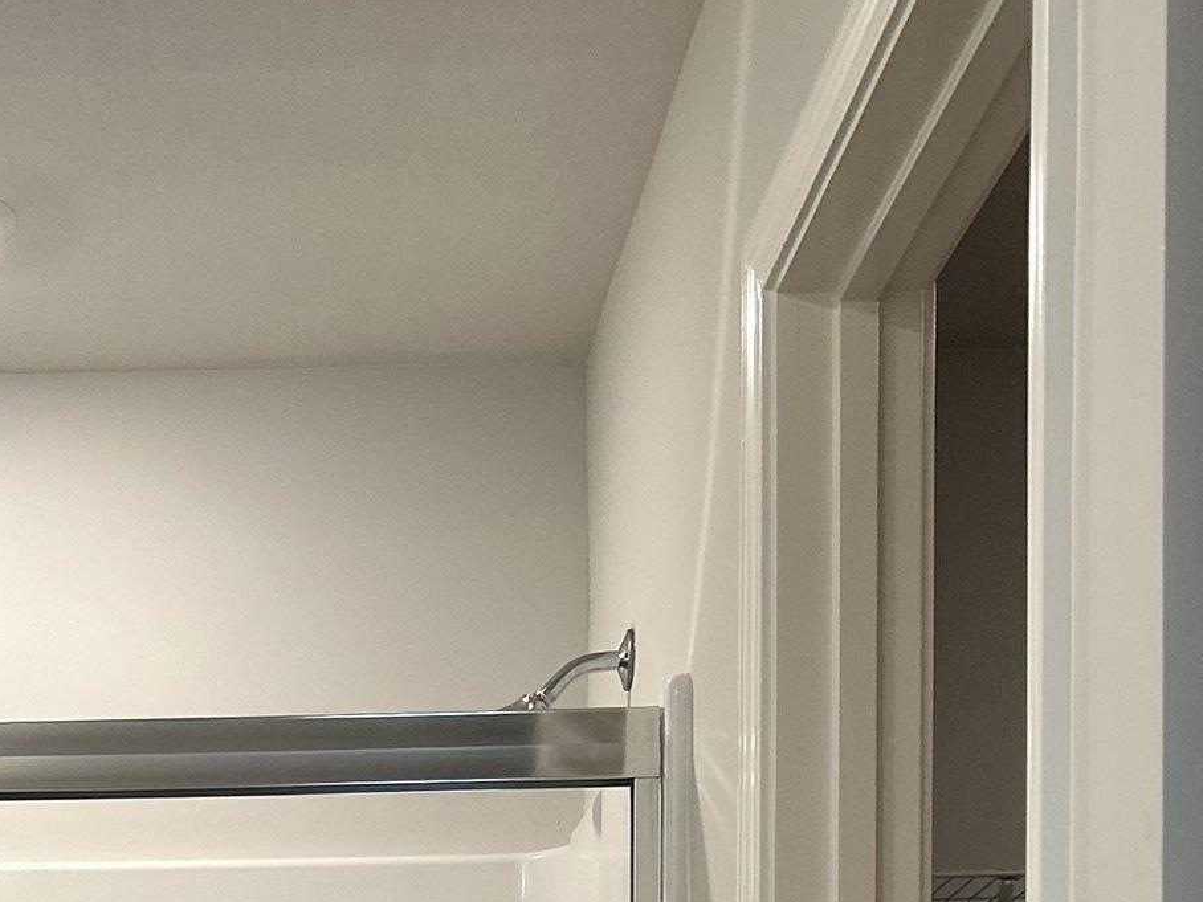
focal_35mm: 88
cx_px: 79
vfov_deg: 15.1
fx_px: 3058
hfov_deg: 21.7
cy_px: 1499
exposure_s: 1/120
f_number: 1.5
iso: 80
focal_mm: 5.7
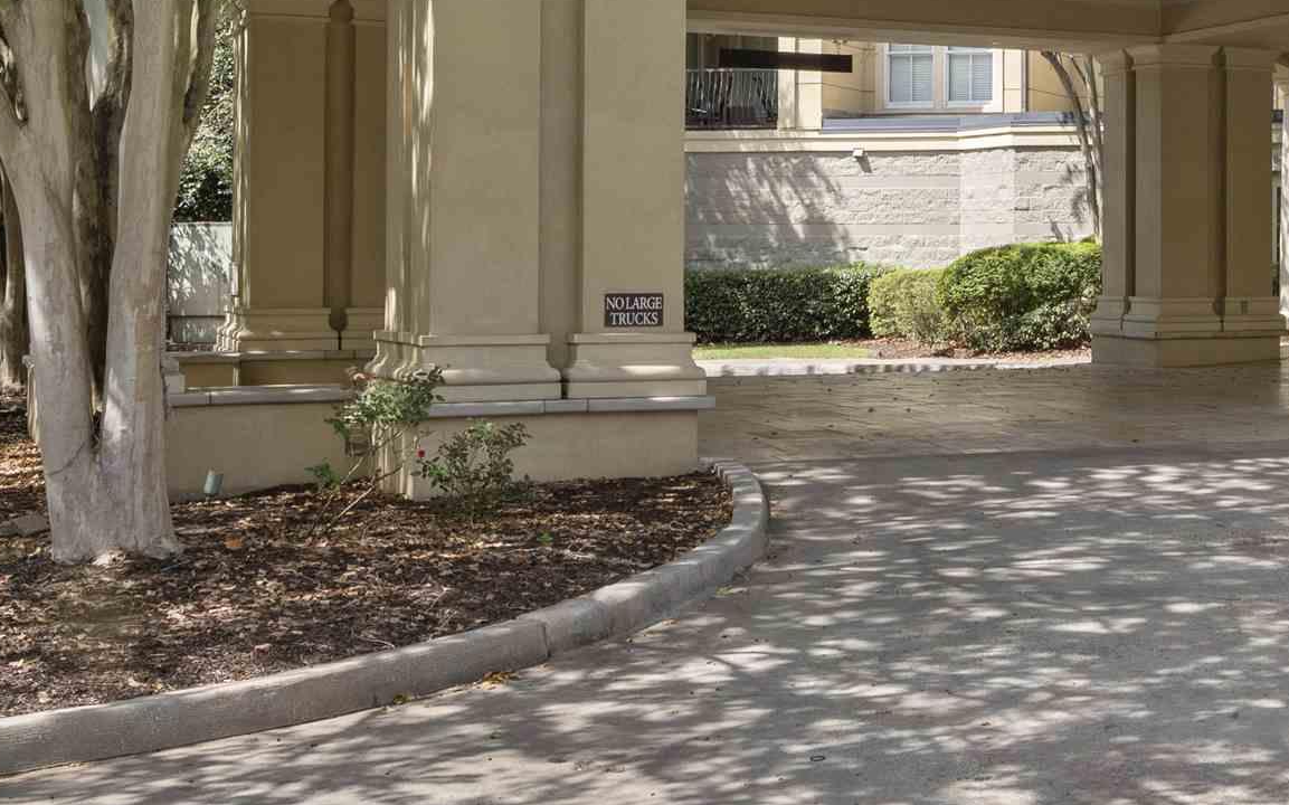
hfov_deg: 31.9
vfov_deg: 20.4
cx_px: 1324
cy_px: -225
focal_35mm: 58
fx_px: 2050
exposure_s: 1/320
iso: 200
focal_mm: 21.5
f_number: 10
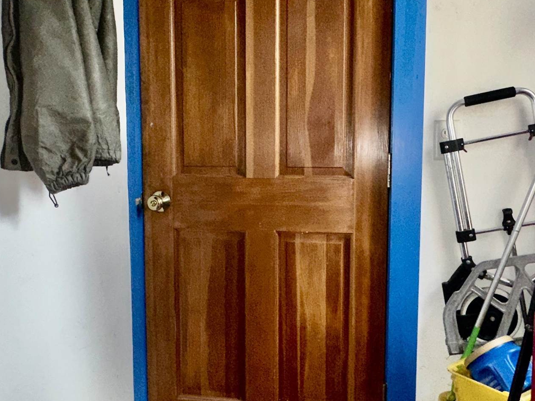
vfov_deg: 41.8
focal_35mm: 34
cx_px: 285
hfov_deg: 53.9
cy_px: 197
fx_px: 526
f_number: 2.2
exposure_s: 1/84
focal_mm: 2.22
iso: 80
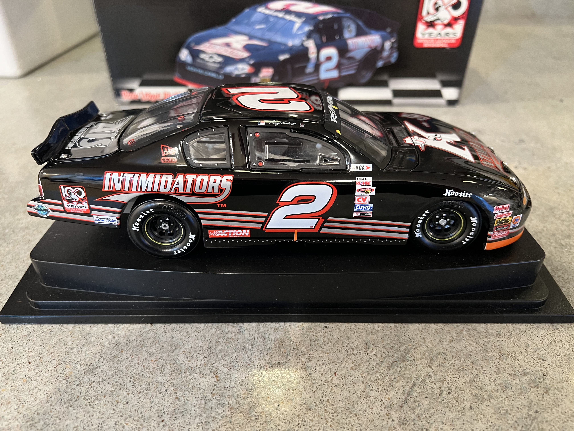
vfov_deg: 53.1
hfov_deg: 67.3
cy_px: 216
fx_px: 431
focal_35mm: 26
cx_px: 287
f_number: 1.5
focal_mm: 5.7
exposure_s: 1/40
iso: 400
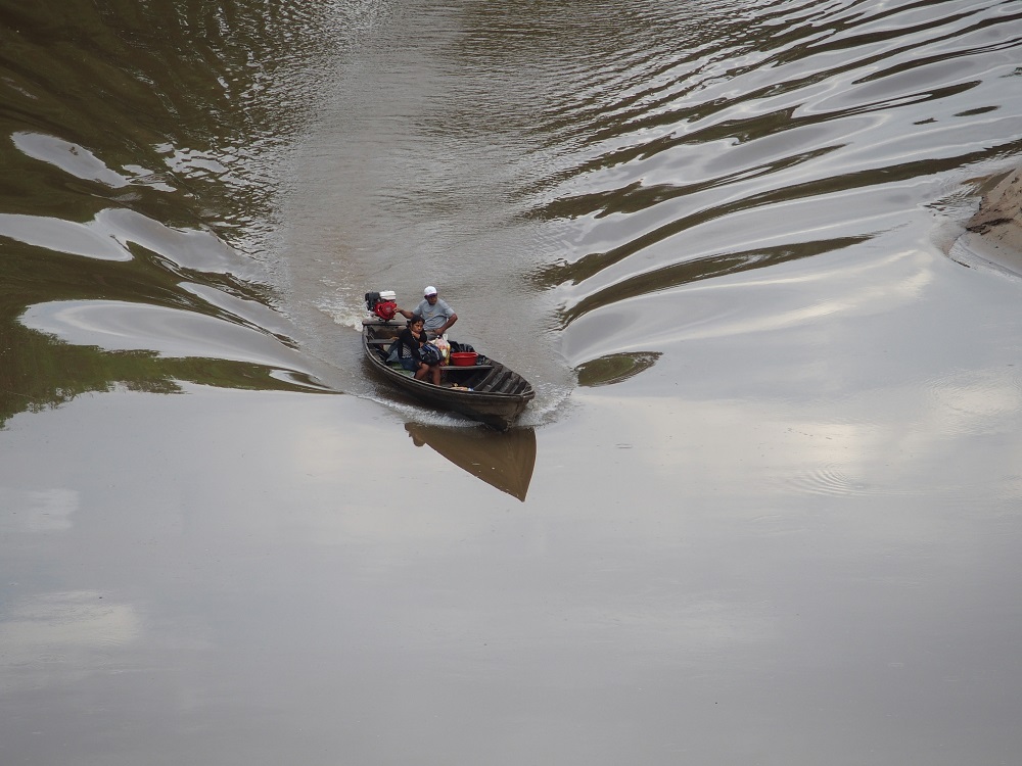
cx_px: 511
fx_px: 8857
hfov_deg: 6.6
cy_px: 383
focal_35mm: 300
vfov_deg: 5.0
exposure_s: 1/320
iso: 100
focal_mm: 64.3
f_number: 3.2
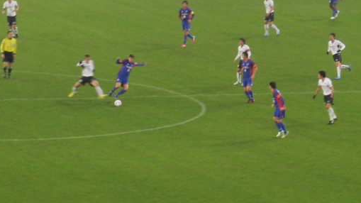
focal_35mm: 368
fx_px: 3522
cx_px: 209
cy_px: 53
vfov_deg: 3.3
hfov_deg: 5.9
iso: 450
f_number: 5.6
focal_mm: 38.2
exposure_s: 1/50
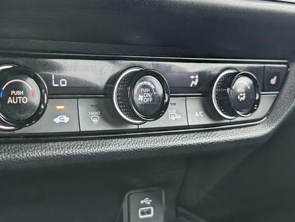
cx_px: 136
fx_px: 486
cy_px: 104
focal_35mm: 57
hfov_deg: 33.8
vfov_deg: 25.7
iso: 449
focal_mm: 6.9
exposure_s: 1/182
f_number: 1.68
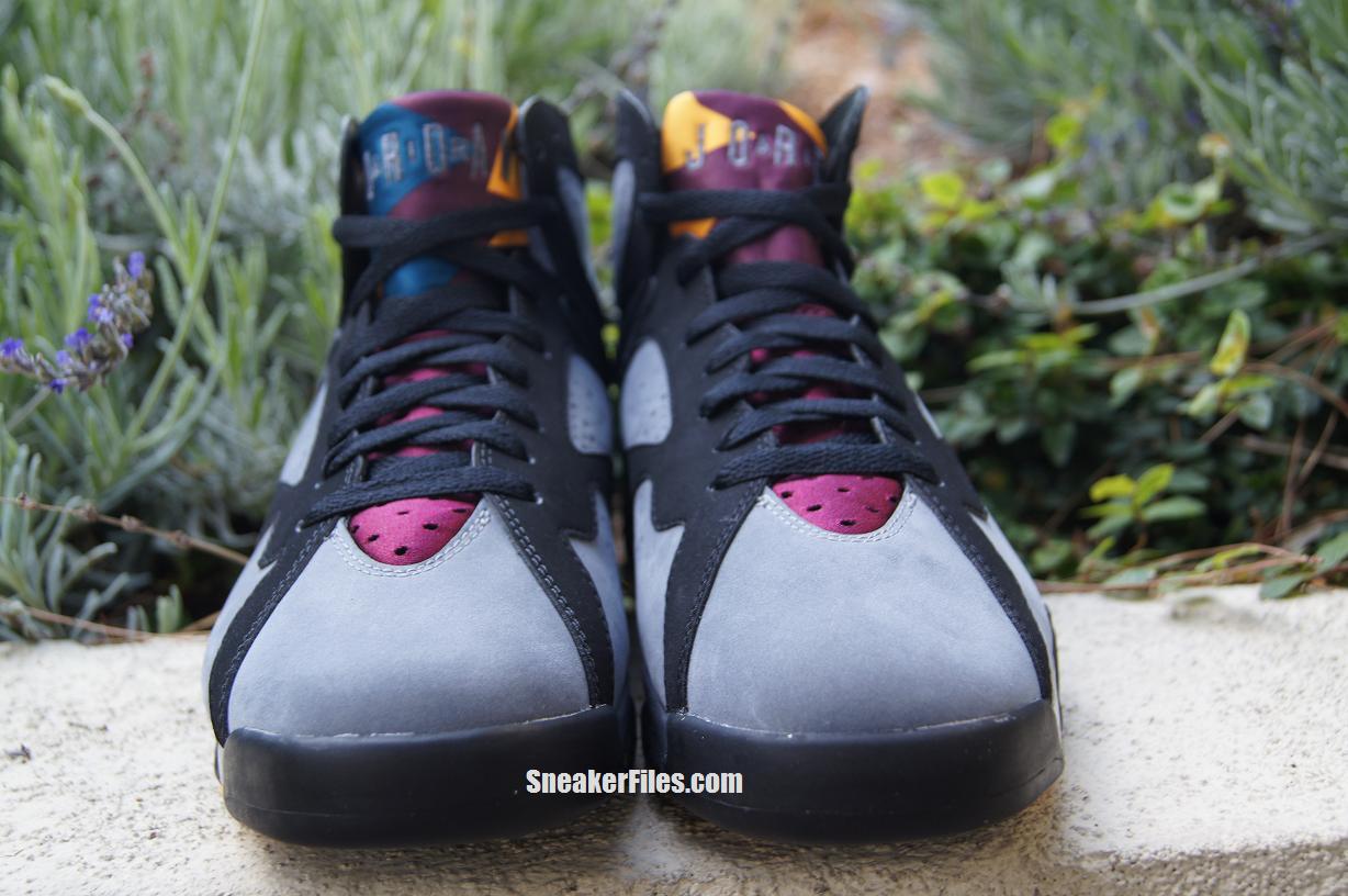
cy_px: 448
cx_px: 674
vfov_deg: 29.8
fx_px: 1683
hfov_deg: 43.6
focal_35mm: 45
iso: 125
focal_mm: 30
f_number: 4.5
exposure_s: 1/50
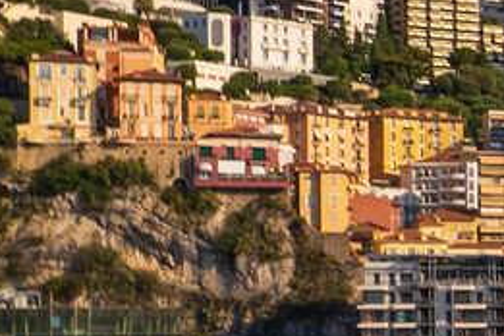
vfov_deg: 10.1
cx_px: 1130
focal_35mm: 135
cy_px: 280
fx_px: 1890
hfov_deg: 12.6
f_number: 2.8
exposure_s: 1/80
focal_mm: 8.4
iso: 100
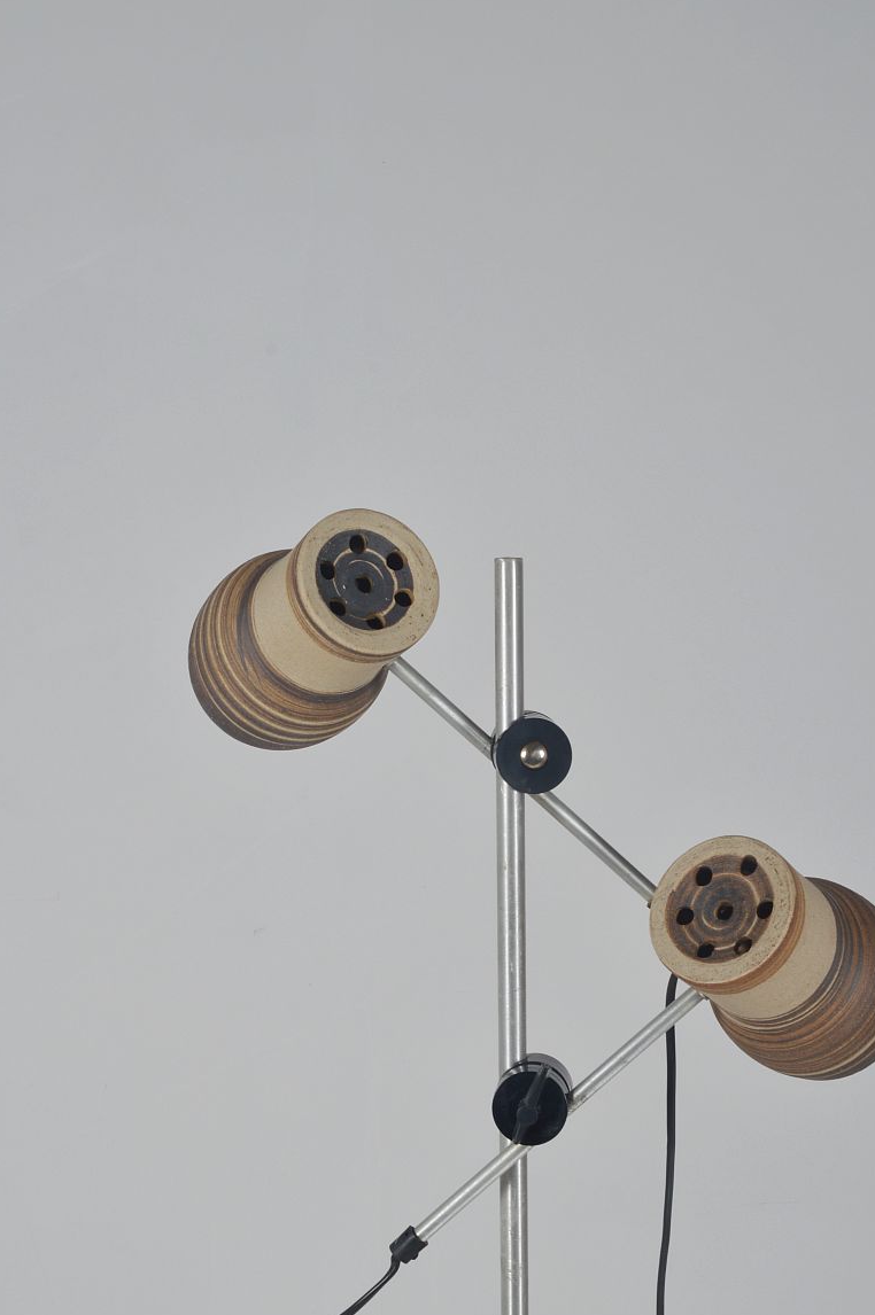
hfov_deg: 21.5
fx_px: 2301
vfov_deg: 31.8
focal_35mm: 63
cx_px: 488
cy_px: 818
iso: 100
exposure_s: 1/125
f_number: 22
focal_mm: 32
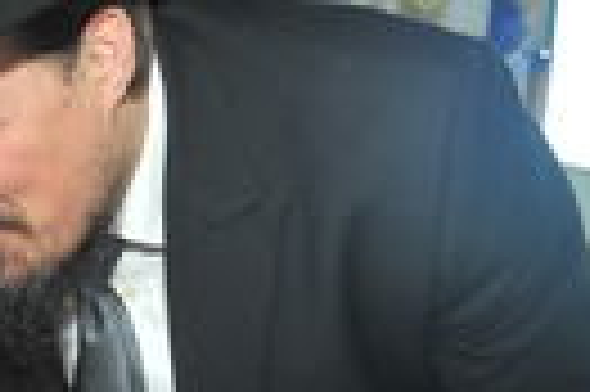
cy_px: 273
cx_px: -261
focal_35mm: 101
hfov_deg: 18.3
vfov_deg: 13.5
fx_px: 1653
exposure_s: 1/100
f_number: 6.3
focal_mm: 22
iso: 1000
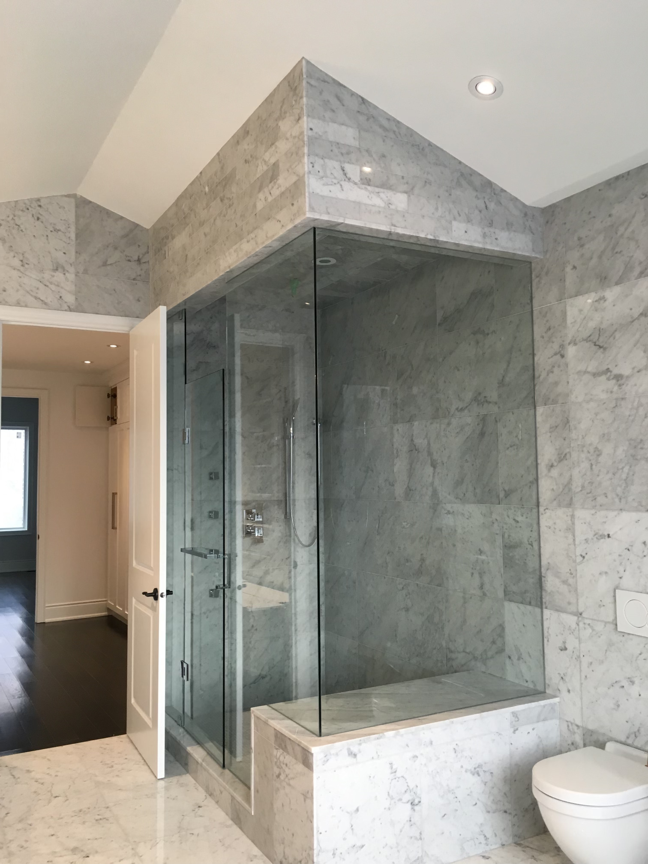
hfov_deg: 48.2
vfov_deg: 61.7
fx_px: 724
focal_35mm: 29
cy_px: 432
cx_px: 324
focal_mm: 4.15
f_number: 2.2
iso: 32
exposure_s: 1/30
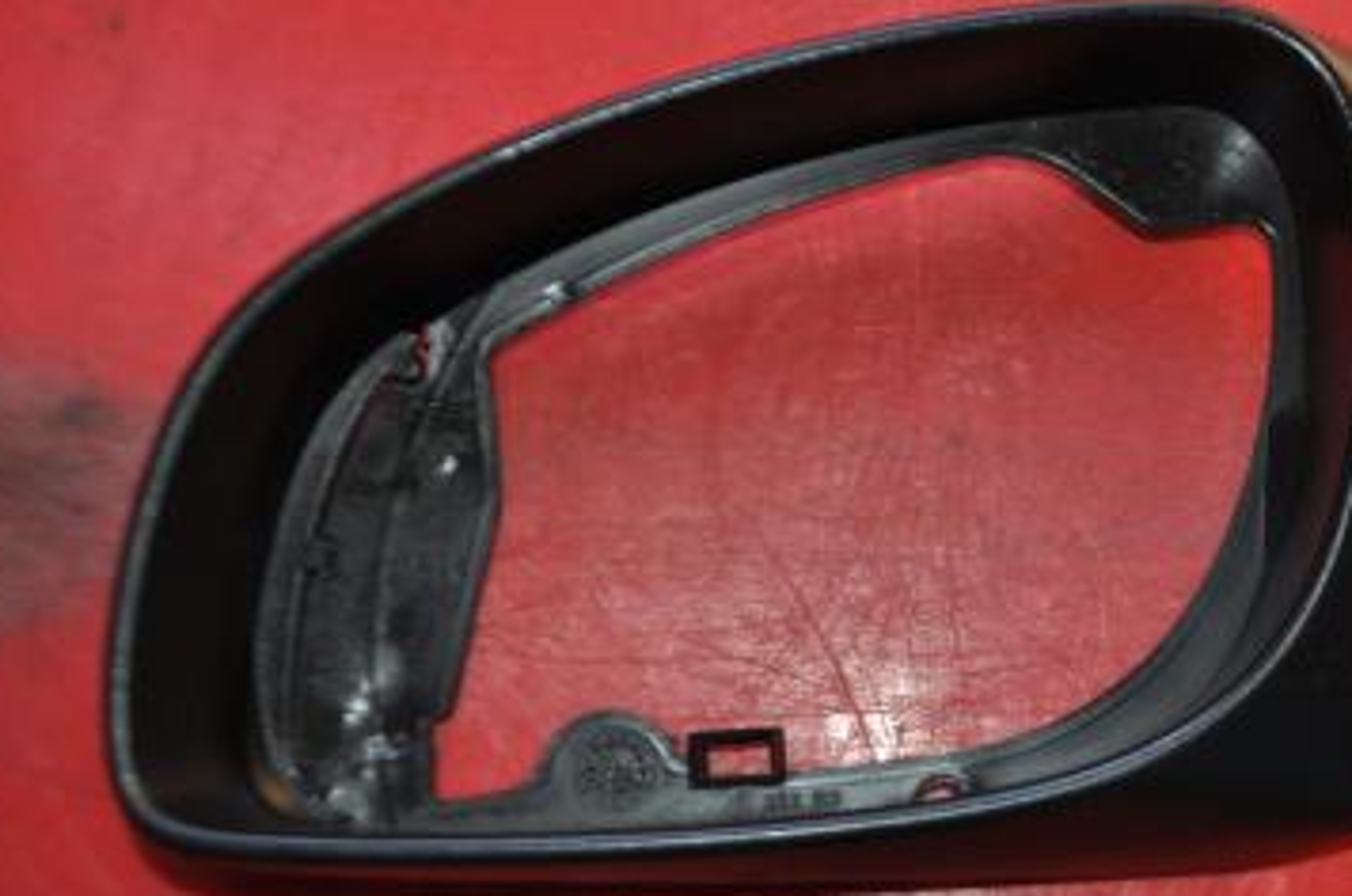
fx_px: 2212
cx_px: 892
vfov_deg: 22.9
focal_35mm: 59
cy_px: 478
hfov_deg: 33.7
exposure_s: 1/125
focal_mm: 28
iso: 200
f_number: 4.5
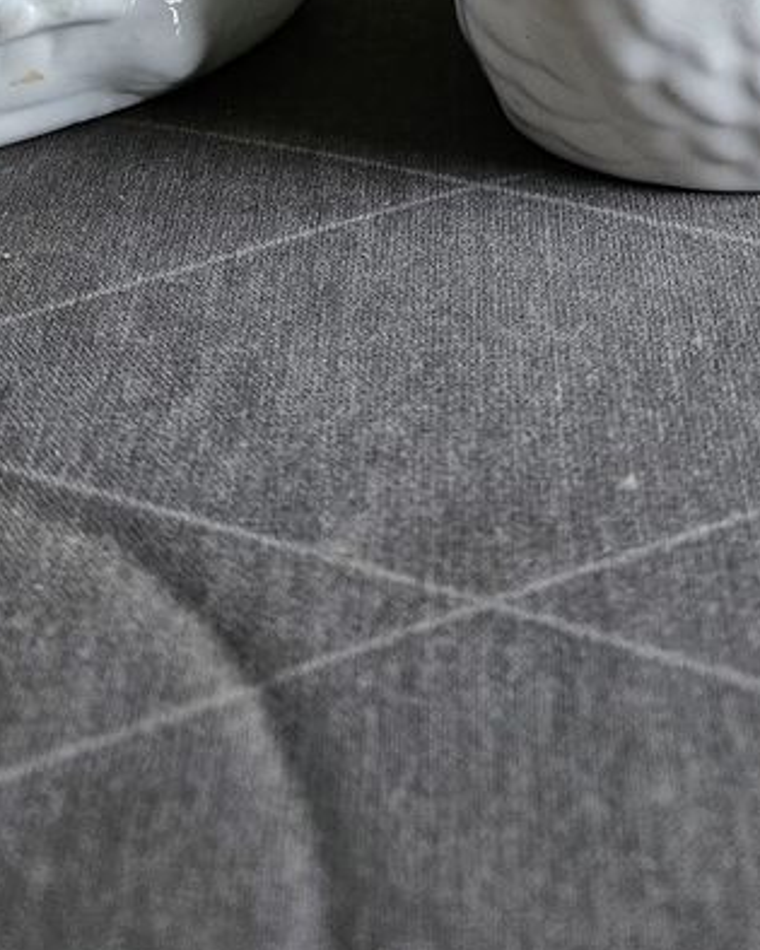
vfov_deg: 28.5
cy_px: -203
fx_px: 1603
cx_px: 388
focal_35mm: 57
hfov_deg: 26.7
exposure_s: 1/100
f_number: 1.8
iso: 250
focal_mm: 5.4
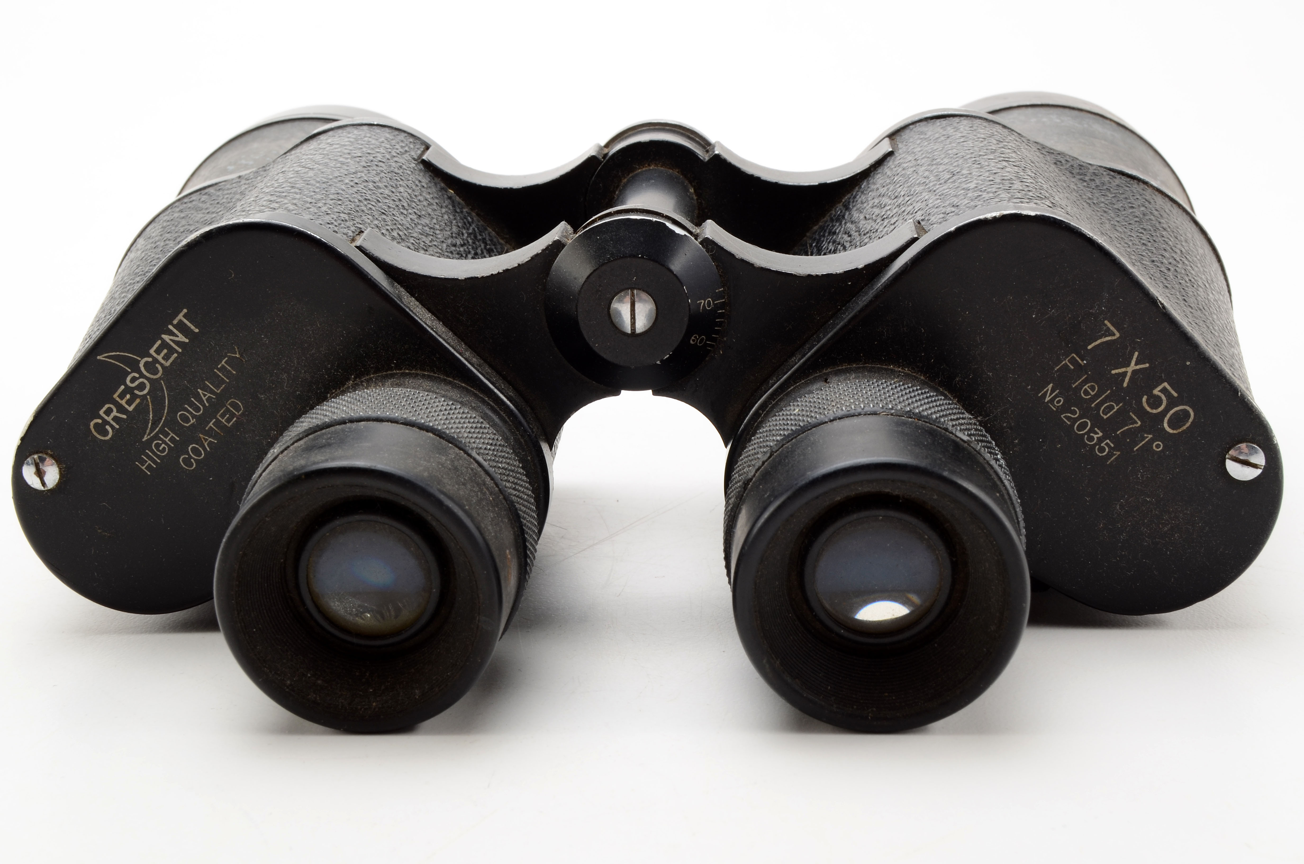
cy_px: 432
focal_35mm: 57
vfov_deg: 23.7
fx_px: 2060
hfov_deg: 35.1
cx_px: 652
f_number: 18
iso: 100
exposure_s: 1/160
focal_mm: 38
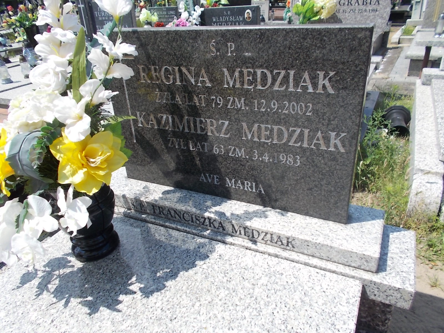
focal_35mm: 26
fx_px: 333
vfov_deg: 53.1
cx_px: 222
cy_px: 166
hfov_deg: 67.3
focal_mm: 4.6
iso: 80
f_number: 8
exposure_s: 1/160
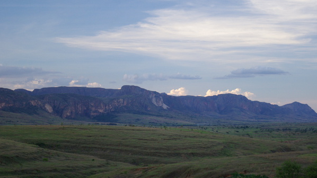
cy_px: 76
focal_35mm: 93
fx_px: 778
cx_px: 161
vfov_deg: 13.1
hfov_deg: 23.0
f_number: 5.6
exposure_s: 1/60
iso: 400
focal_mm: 55
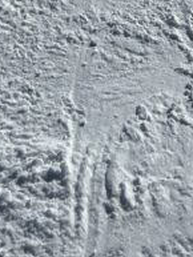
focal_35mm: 138
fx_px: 1025
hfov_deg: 10.7
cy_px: -393
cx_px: 153
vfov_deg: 11.4
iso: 50
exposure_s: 1/16393
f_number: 1.5
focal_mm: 5.7
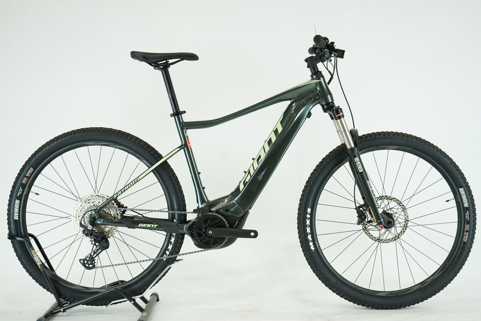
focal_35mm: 57
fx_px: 762
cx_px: 240
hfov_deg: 35.1
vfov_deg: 23.8
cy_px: 160
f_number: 5.6
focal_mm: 57
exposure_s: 1/200
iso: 1600
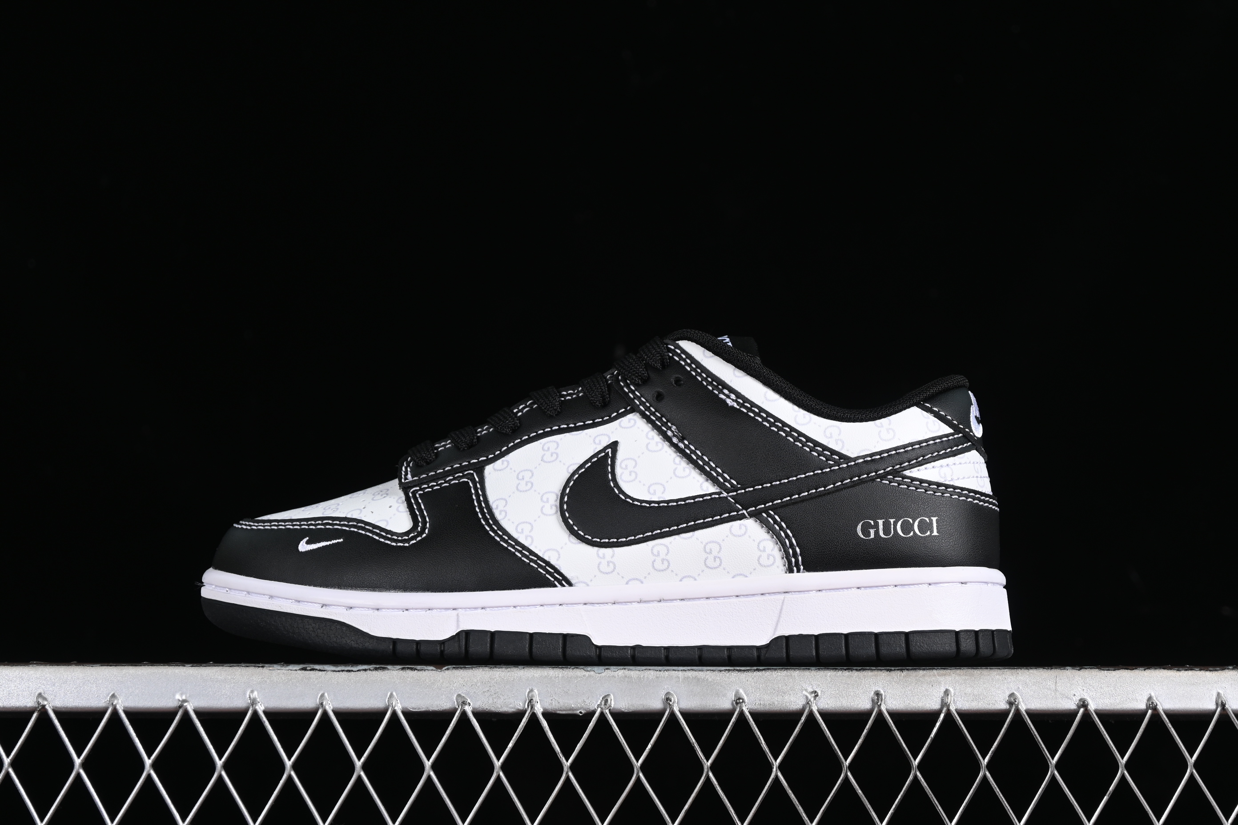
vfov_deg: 18.2
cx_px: 619
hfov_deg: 27.0
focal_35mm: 75
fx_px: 2579
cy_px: 412
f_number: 6.3
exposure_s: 1/60
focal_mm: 50
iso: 160
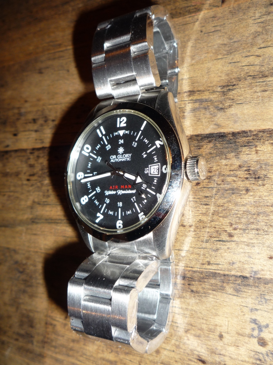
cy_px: 182
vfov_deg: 50.1
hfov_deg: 38.7
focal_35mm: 37
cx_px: 136
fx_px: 389
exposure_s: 1/30
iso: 100
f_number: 4.5
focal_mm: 6.5
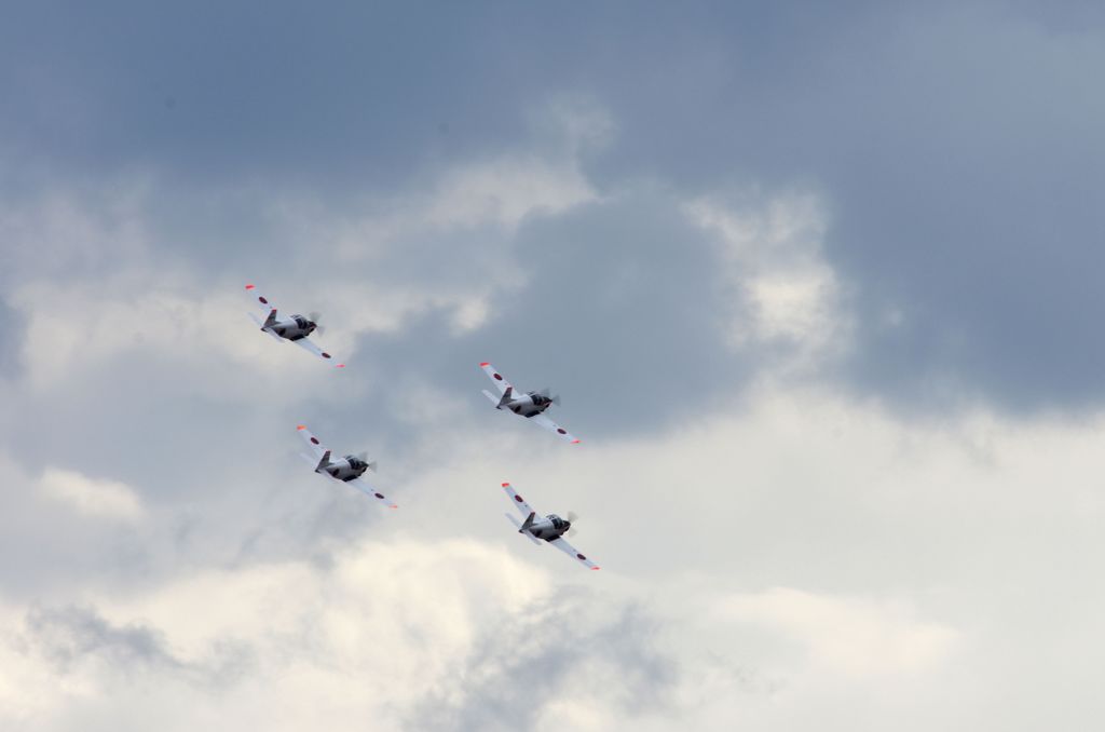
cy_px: 366
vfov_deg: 1.8
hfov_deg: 2.8
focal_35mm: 750
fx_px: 22971
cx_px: 552
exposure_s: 1/200
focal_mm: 500
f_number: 13
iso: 100
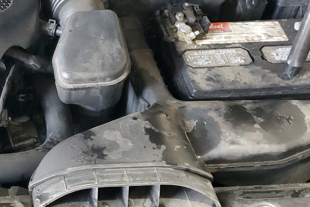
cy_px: 93
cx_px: -32
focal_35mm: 74
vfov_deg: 18.4
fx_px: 637
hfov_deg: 25.3
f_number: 1.5
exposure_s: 1/40
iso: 364
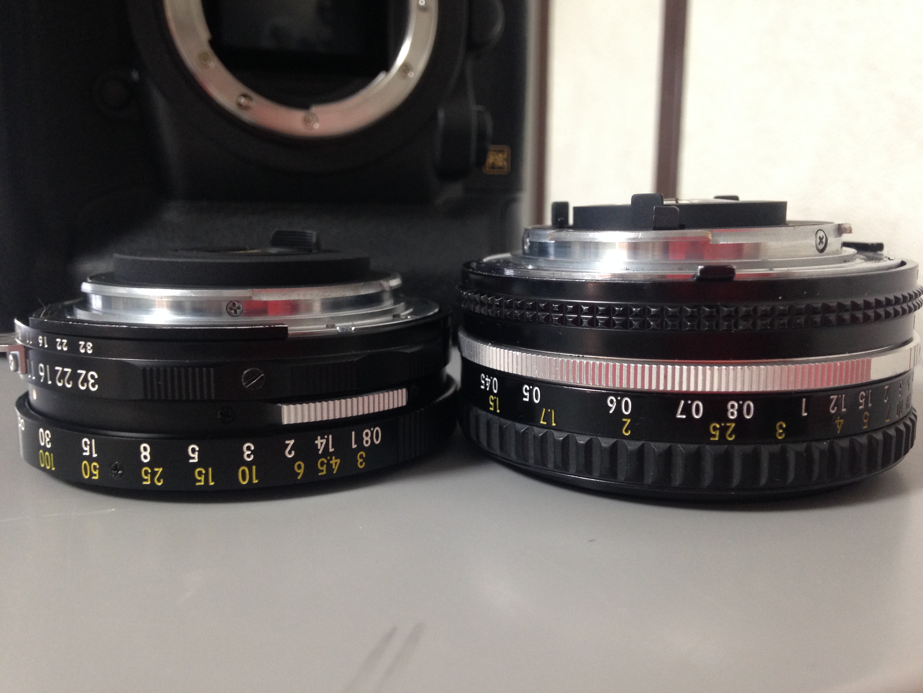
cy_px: 346
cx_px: 462
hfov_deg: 55.4
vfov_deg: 42.9
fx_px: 880
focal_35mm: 33
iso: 160
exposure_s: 1/20
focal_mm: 4.12
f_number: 2.4
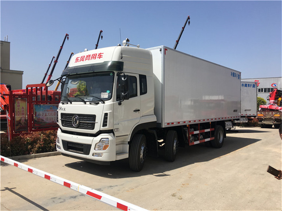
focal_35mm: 29
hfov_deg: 61.7
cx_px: 141
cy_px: 106
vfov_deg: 48.2
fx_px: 236
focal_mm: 4.15
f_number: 2.2
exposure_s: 1/1789
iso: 25
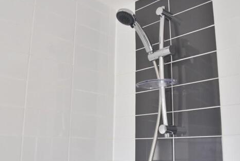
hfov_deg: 50.6
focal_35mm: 38
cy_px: 90
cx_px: 127
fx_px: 254
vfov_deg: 35.1
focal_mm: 18
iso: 400
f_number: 4
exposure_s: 1/250
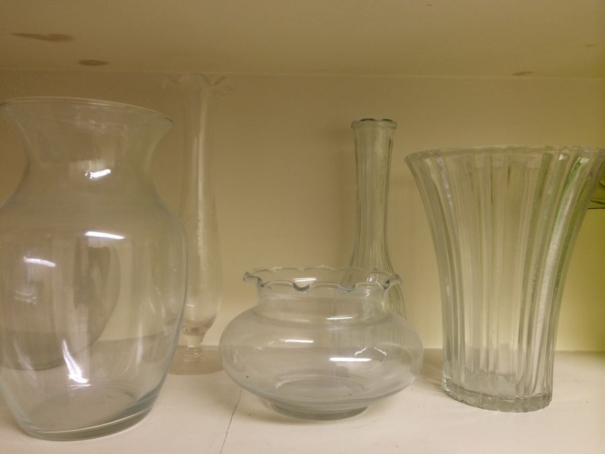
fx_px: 524
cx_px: 302
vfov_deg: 46.8
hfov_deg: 60.0
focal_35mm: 30
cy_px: 227
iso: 80
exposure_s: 1/30
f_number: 2.2
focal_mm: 4.12
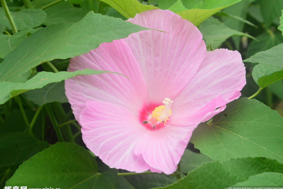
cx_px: 147
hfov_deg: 12.6
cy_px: 96
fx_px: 1285
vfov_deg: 8.4
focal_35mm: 164
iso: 2500
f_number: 16
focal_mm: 105
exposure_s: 1/250
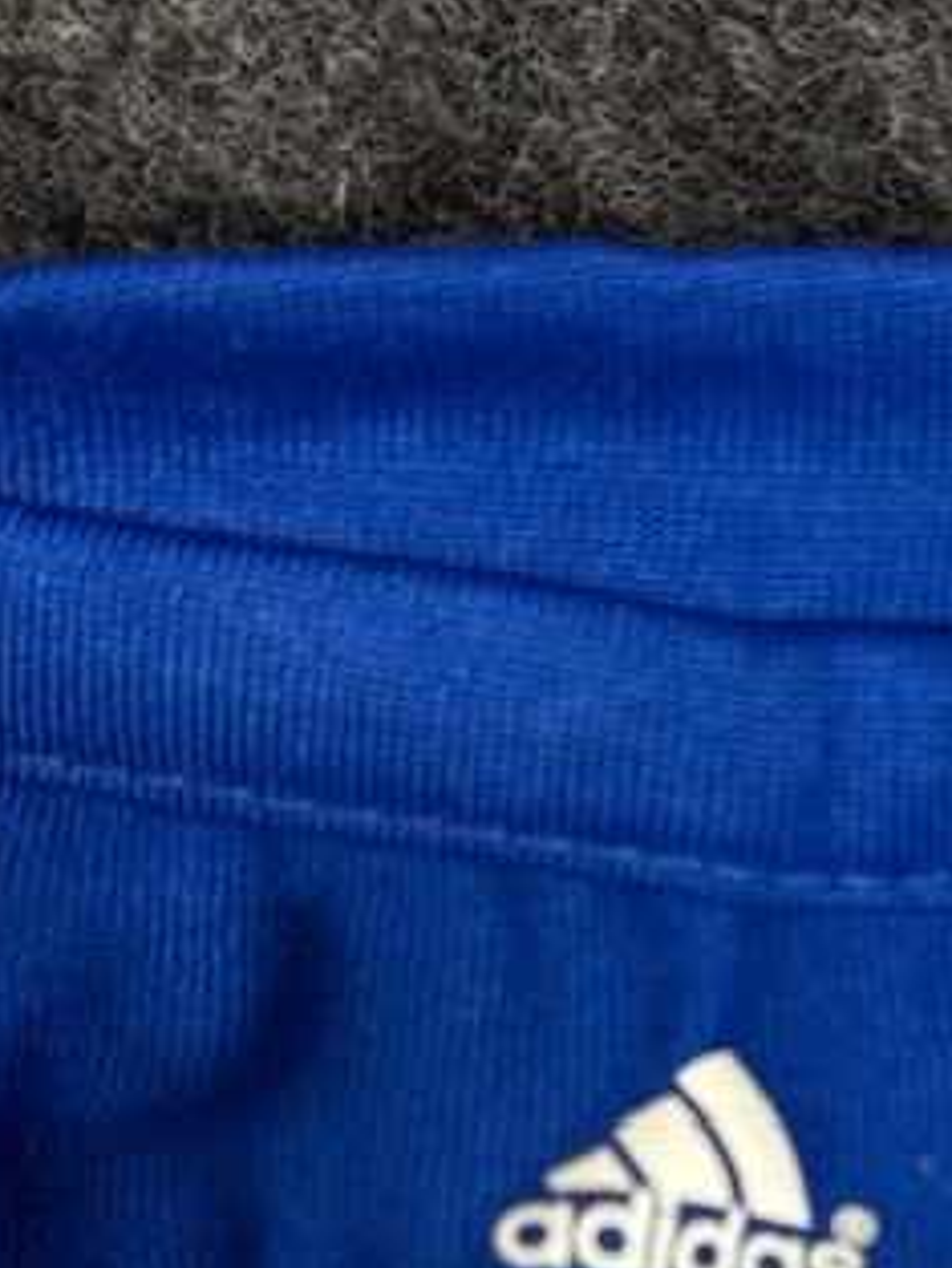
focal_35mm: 98
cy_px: 1284
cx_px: 928
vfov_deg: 19.4
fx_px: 3591
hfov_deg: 14.9
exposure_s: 1/50
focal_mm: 6.76
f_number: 1.78
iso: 80
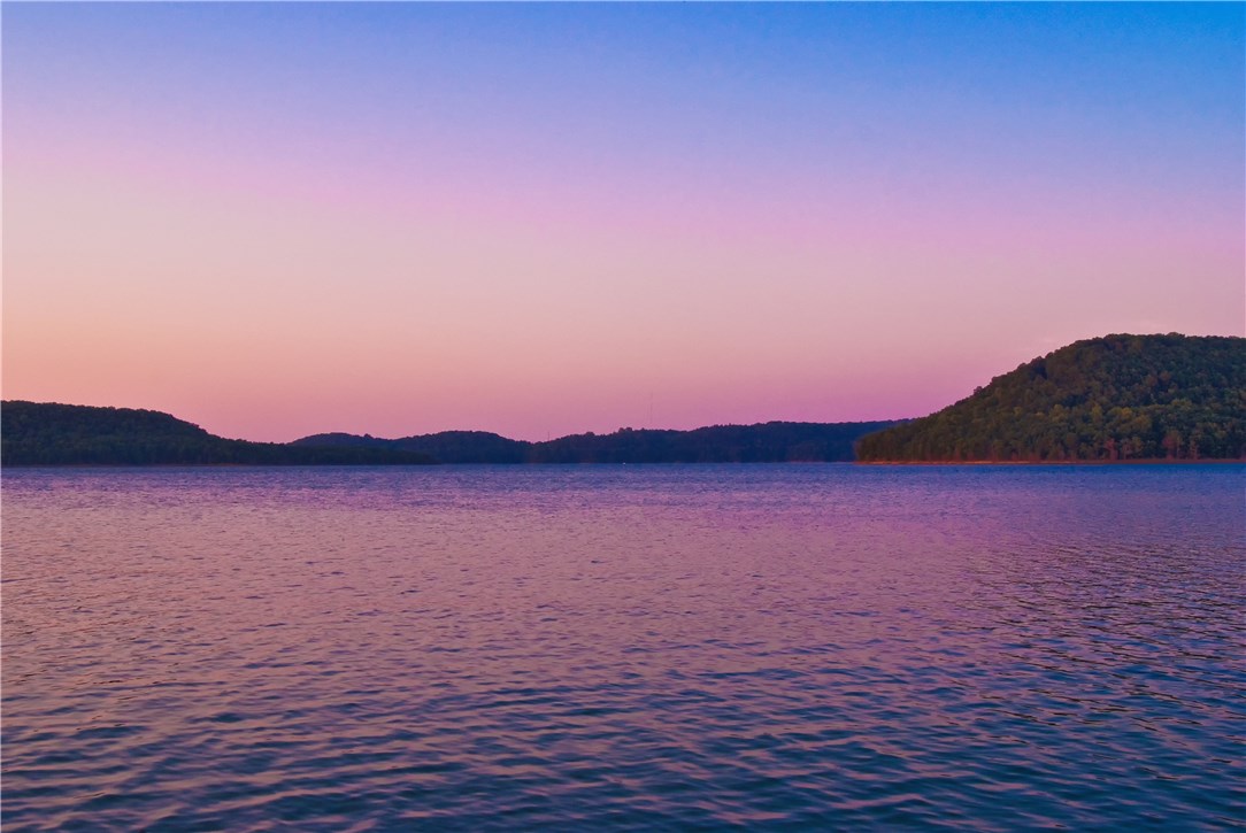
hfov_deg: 46.4
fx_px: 1455
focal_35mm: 42
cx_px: 623
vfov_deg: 32.0
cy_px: 416
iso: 250
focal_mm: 28
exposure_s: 1/160
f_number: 8
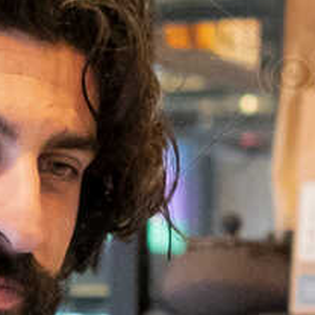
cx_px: 144
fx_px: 2646
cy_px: 594
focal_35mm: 257
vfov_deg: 6.6
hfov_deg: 6.8
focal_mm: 35
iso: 5000
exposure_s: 1/320
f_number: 2.8
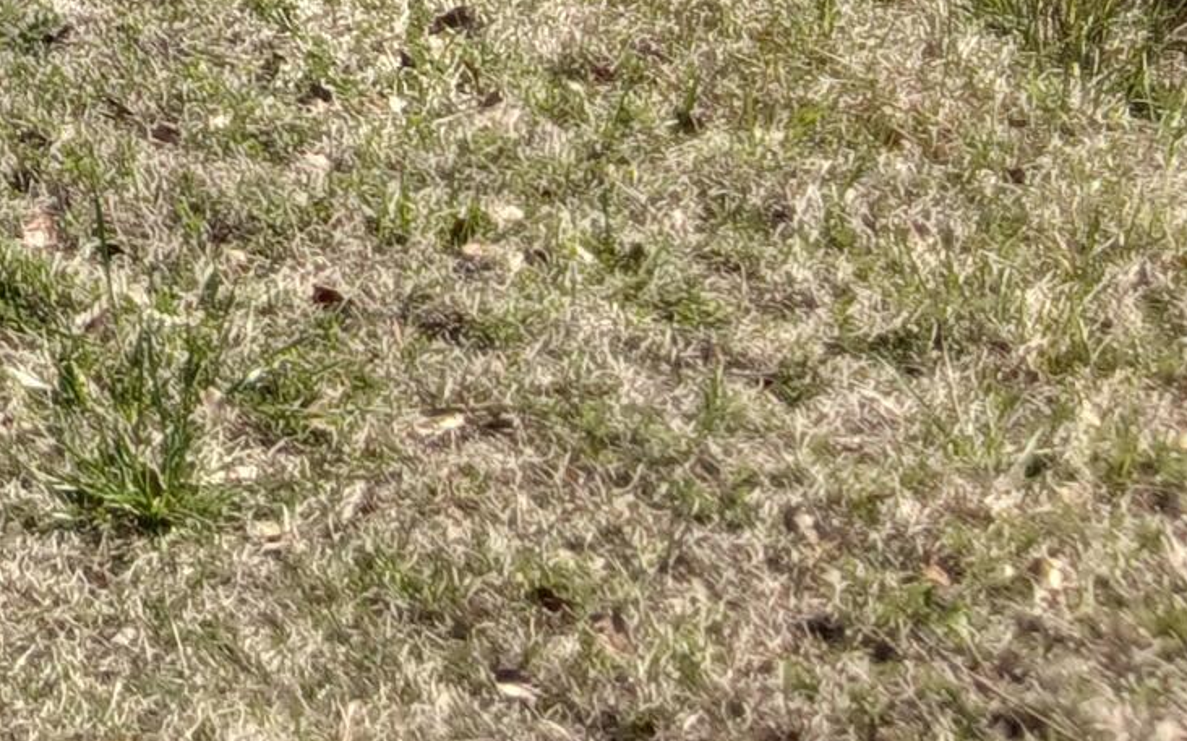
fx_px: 3654
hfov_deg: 16.3
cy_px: -1015
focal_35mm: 113
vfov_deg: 10.1
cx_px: -772
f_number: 1.8
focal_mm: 3.98
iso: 20
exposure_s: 1/650
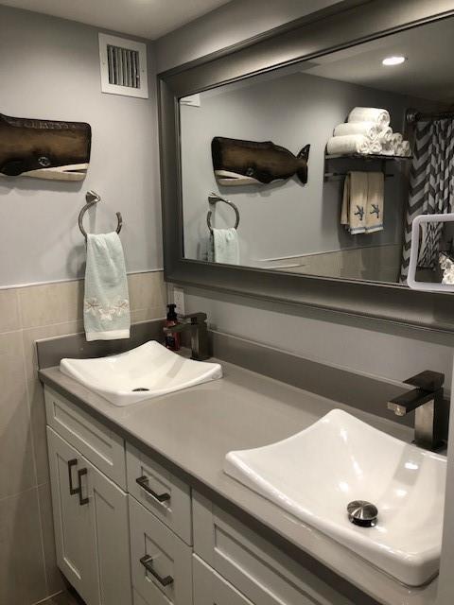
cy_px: 302
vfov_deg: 63.4
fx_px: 490
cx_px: 227
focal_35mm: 28
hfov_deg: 49.7
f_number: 1.8
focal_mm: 3.99
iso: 20
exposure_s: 1/30
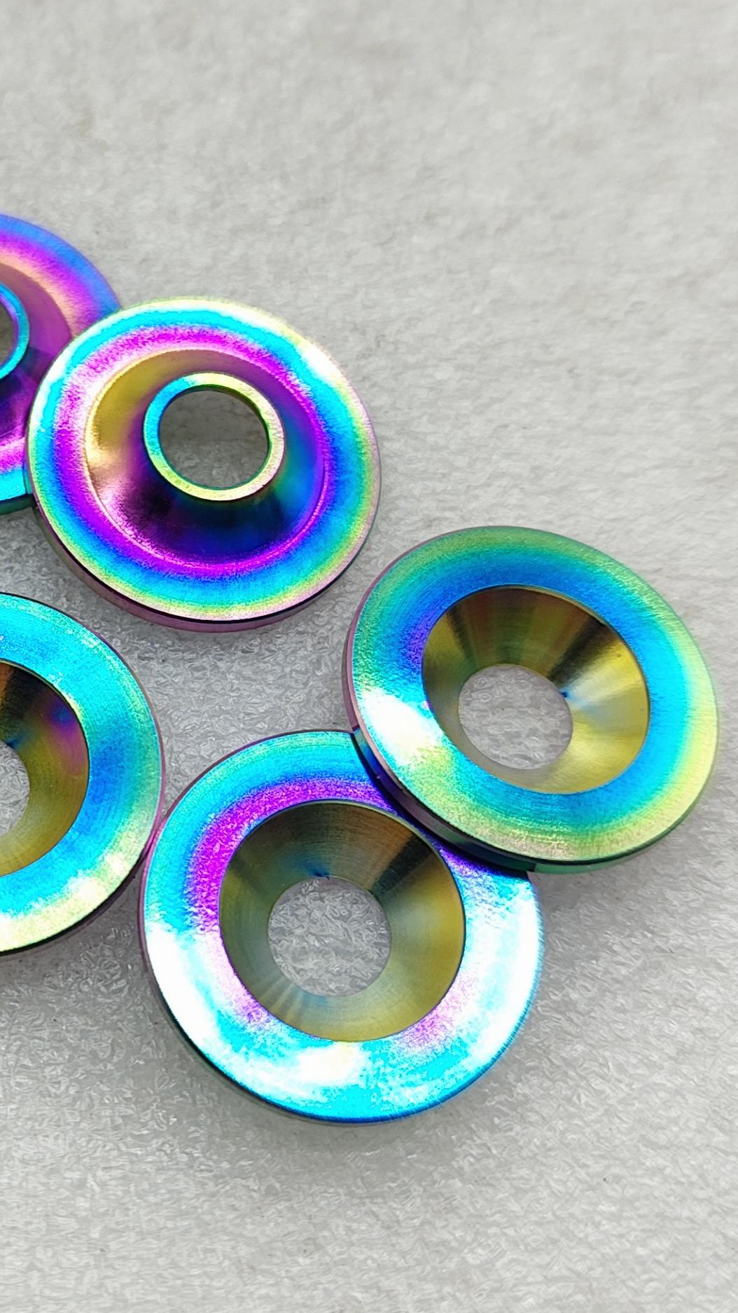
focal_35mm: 35
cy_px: 656
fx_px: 1218
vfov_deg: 56.6
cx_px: -7
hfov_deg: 31.1
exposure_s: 1/190
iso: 50
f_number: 1.65
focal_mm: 5.26
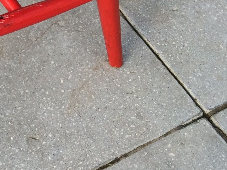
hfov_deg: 19.4
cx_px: -23
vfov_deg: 14.7
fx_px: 635
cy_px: -31
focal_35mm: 97
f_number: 2.4
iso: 32
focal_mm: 3.3
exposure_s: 1/364
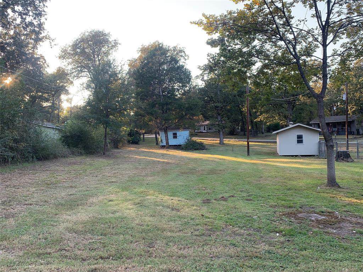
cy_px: 136
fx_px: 304
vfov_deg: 48.2
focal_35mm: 29
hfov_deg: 61.7
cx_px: 182
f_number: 1.8
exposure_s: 1/168
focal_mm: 4.25
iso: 25
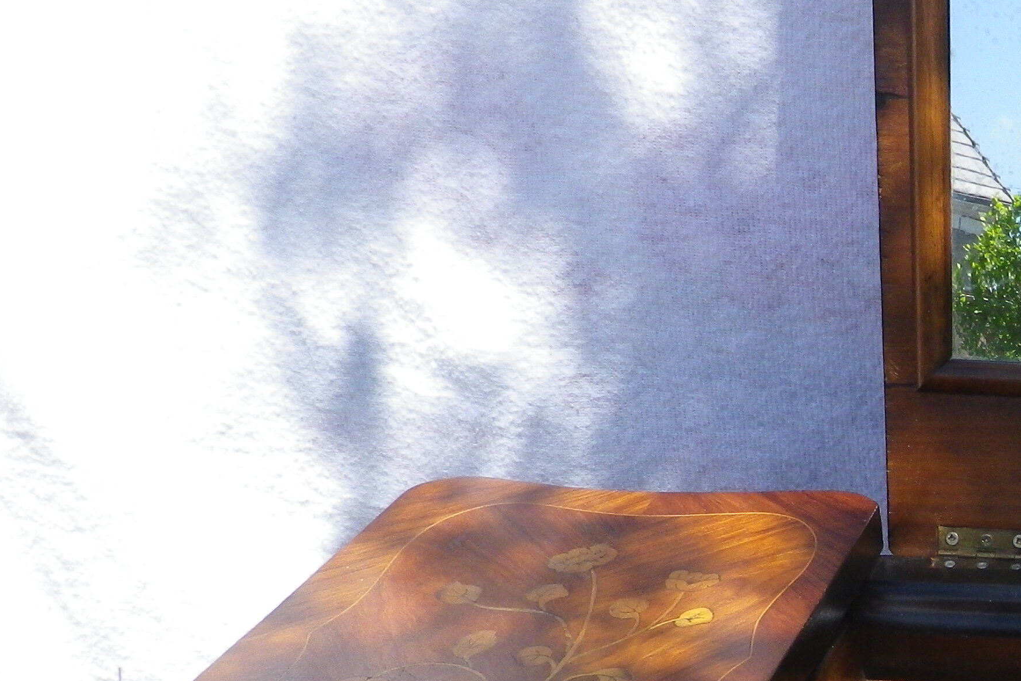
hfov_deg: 26.6
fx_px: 1929
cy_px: 687
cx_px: 1194
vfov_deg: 19.4
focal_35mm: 68
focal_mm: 4.5
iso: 80
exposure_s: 1/500
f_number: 3.5
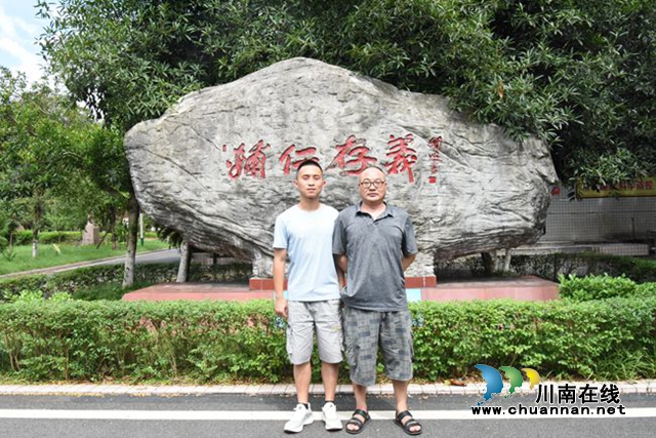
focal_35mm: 31
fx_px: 565
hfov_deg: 60.3
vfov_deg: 42.3
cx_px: 328
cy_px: 219
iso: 6400
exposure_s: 1/1000
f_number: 16
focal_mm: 31
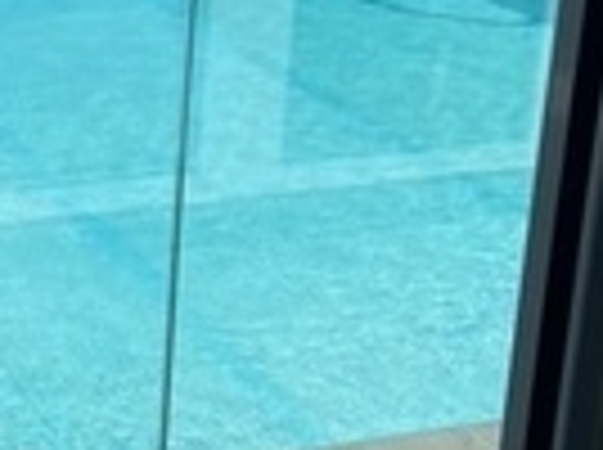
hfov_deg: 25.0
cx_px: -130
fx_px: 1217
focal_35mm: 70
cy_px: 86
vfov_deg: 20.7
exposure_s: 1/5236
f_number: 1.8
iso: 32
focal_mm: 4.25
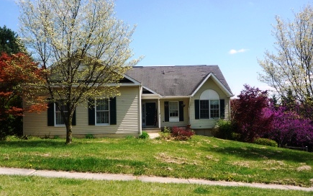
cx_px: 153
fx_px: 307
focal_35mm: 36
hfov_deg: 54.0
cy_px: 117
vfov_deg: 35.2
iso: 100
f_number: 4.5
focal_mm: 4.9
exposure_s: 1/500
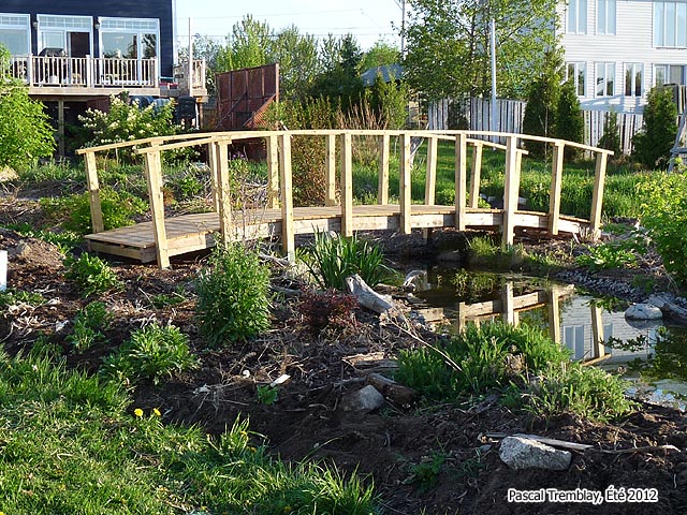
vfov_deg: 25.2
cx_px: 344
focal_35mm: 58
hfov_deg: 33.2
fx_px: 1151
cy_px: 258
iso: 100
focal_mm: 5.9
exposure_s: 1/160
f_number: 4
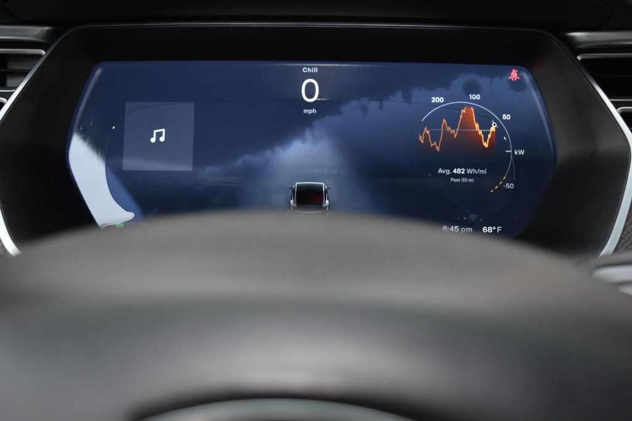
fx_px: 737
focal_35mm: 42
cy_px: 210
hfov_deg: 46.4
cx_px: 316
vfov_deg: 31.9
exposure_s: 1/100
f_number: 5
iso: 800
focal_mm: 28
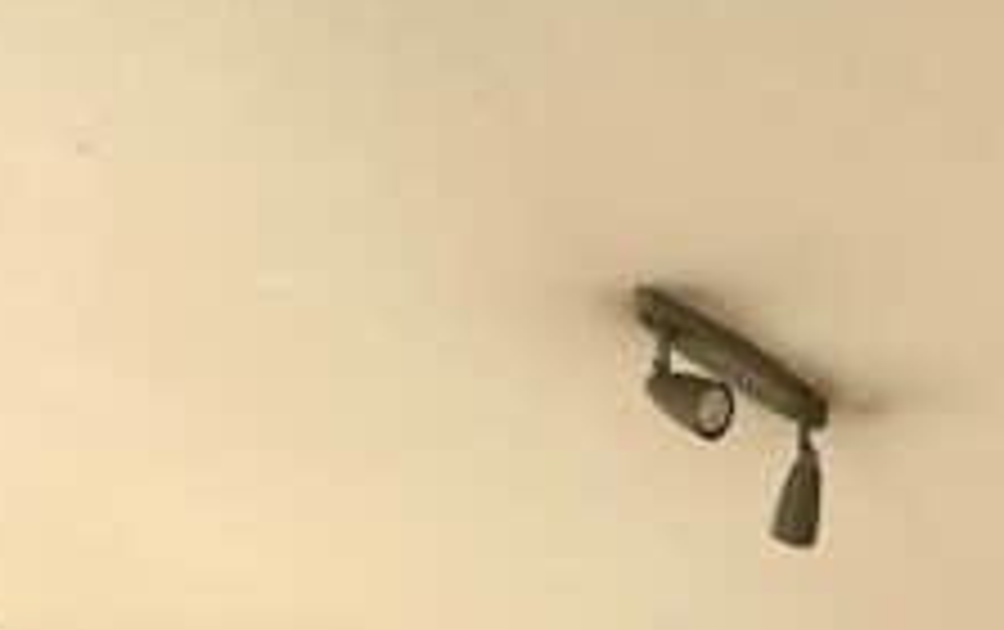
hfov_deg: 29.3
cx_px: 833
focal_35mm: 68
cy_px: 1386
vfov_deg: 14.6
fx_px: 1863
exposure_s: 1/99
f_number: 2.2
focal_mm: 2.22
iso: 64
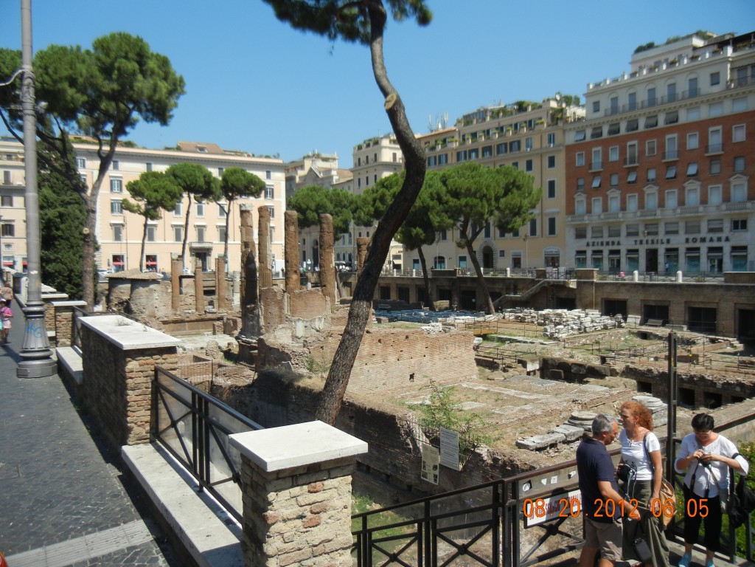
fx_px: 654
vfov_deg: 46.8
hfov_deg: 60.0
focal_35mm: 30
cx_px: 378
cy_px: 284
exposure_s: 1/359
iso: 160
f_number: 7
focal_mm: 5.4
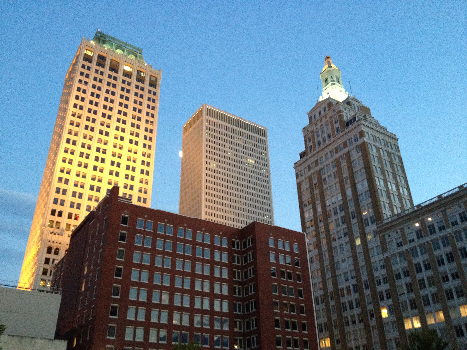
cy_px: 175
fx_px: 472
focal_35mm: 35
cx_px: 234
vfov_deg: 40.7
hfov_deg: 52.6
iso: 400
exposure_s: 1/15
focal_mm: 4.28
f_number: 2.4
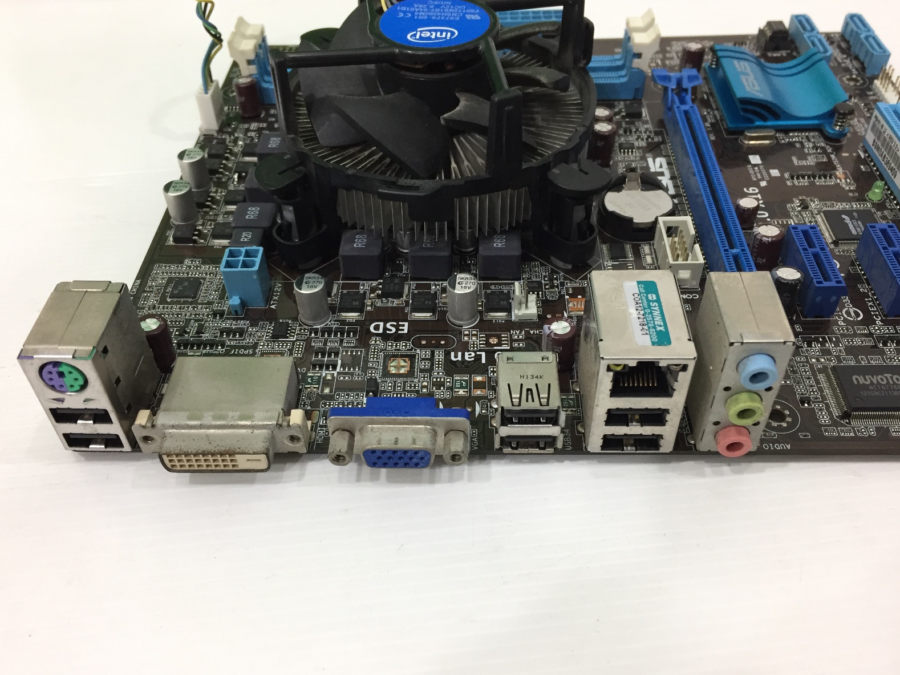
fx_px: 780
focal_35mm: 30
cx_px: 448
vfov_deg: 46.8
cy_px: 344
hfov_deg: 60.0
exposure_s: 1/33
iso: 125
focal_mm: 4.15
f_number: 2.2
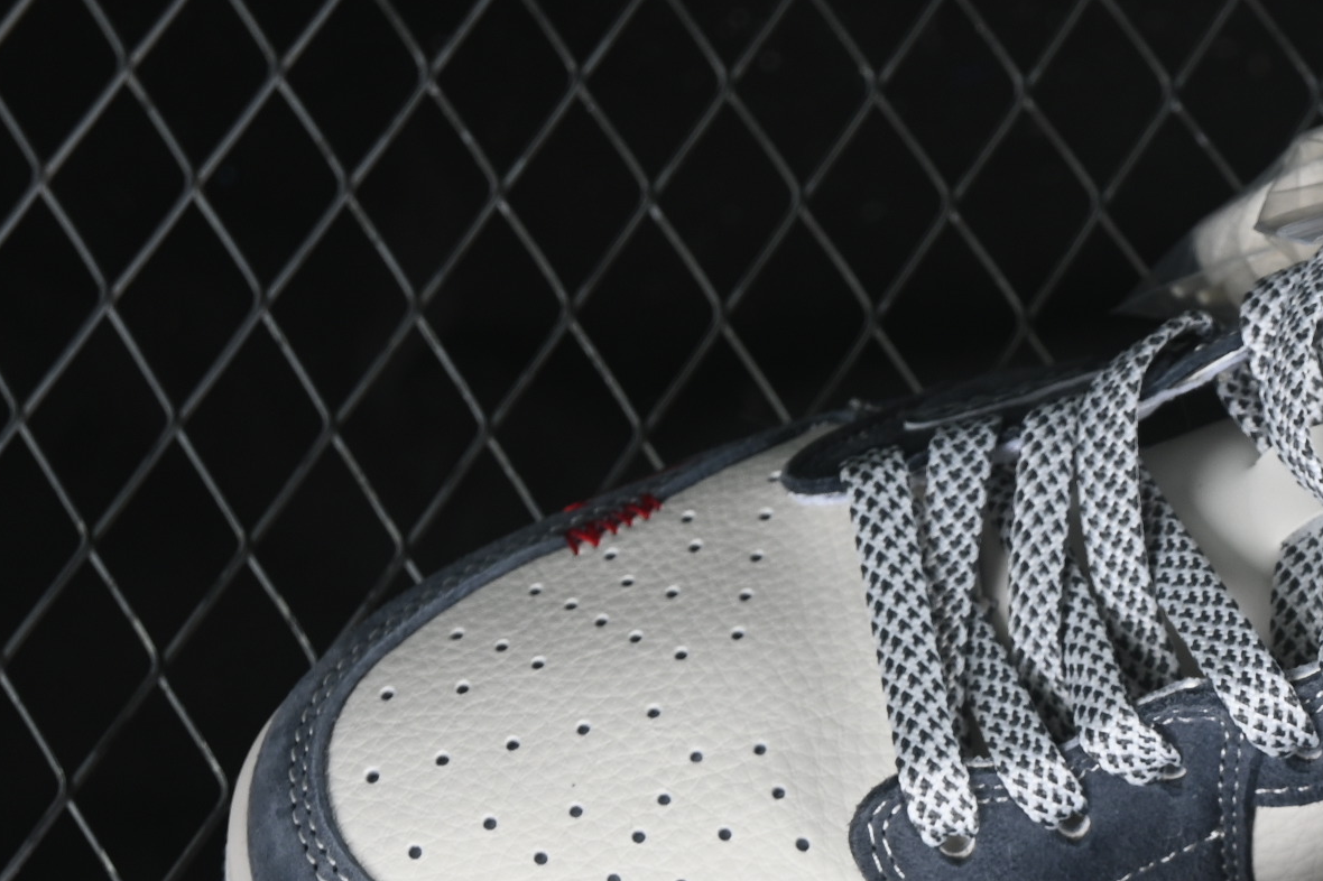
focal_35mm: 177
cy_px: 1035
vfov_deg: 7.7
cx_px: 1461
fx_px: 6503
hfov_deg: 11.4
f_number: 7.1
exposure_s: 1/80
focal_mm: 50
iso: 160
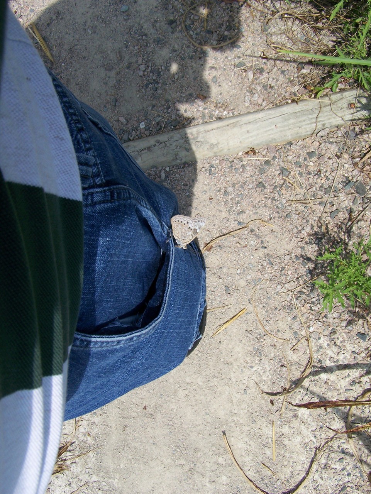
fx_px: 543
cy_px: 247
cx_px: 186
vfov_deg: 49.0
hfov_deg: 37.7
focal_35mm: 38
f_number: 5.6
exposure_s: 1/640
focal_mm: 6.3
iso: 80
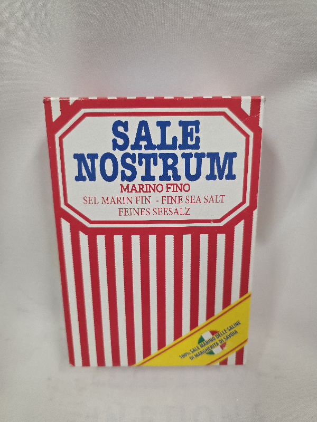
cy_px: 211
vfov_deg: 73.9
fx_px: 281
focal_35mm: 23
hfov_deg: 58.9
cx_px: 158
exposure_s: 1/101
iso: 400
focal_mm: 6.3
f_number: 1.7
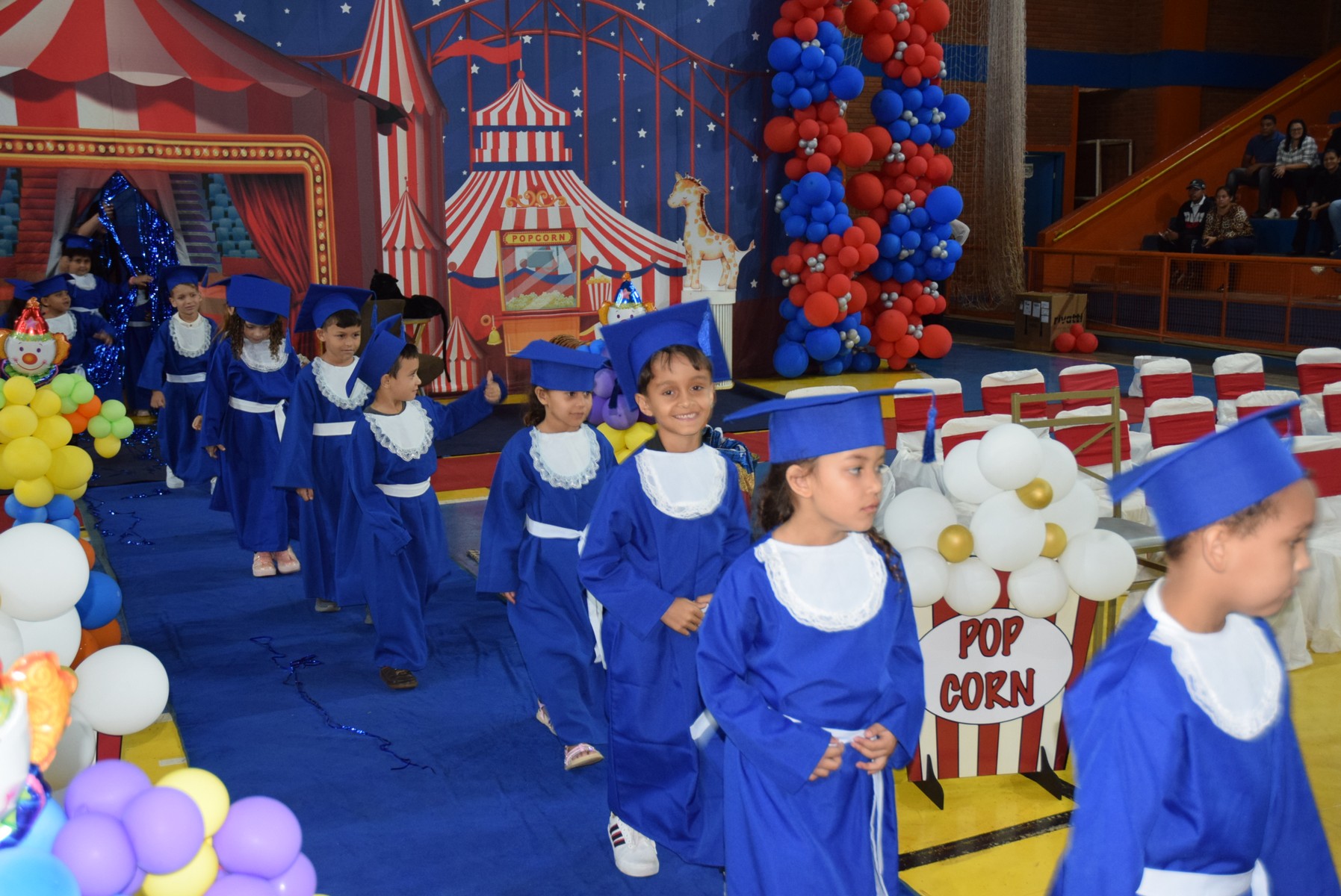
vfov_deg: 35.6
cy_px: 448
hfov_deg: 51.2
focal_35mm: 38
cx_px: 670
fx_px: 1398
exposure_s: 1/60
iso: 1250
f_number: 3.8
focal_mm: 25
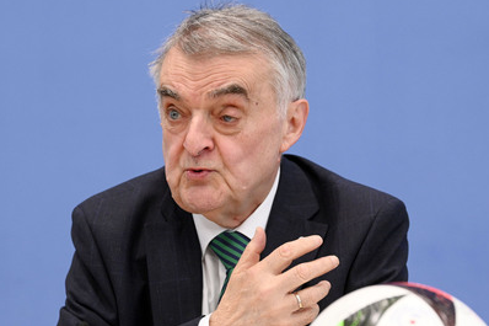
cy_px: 170
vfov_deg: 10.1
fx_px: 1846
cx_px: 233
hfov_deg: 15.1
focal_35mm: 136
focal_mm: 120
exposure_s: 1/800
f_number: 5
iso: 4000
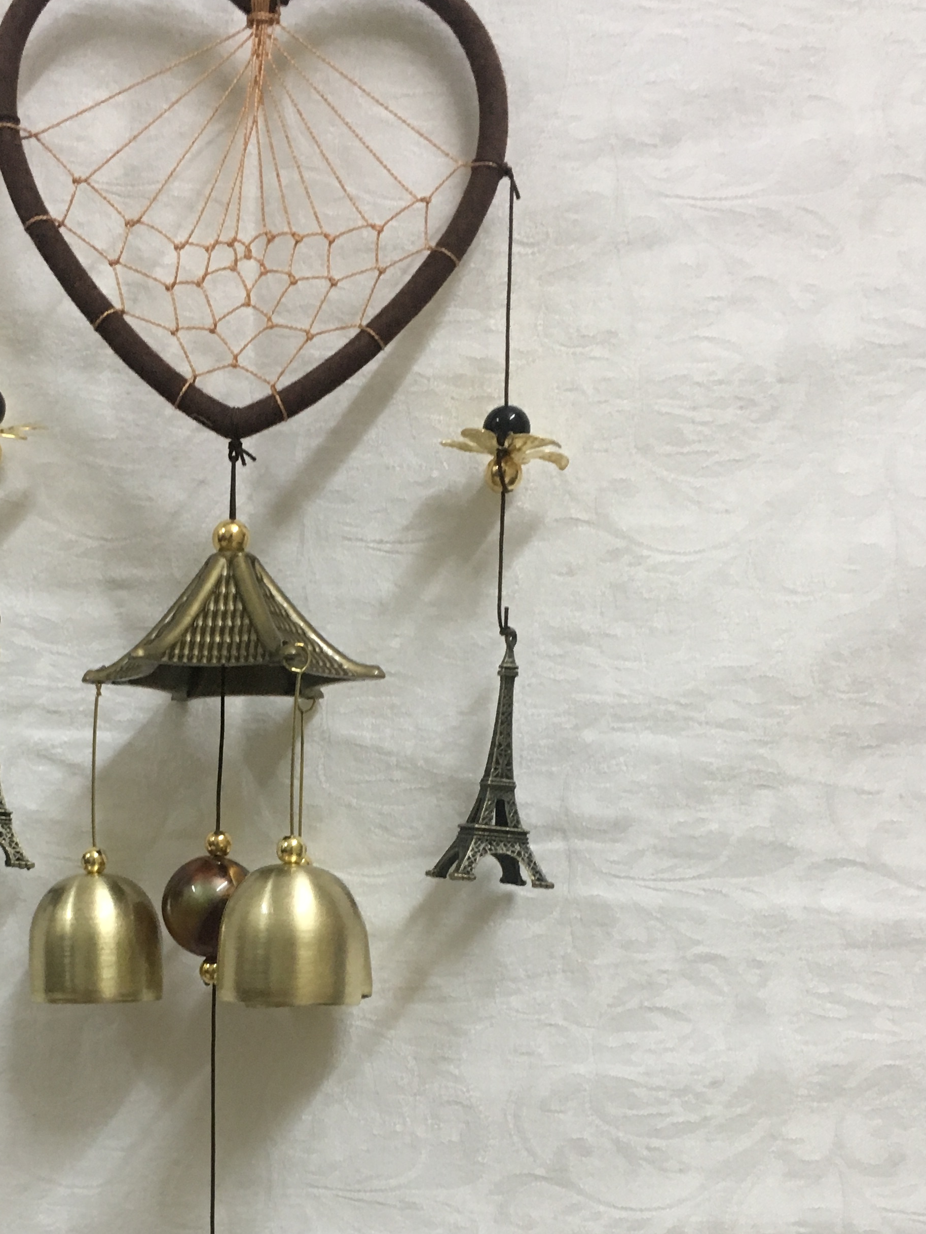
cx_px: 236
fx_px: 1712
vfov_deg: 38.8
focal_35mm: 48
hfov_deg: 29.8
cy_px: 894
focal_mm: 4.15
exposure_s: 1/33
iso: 125
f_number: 2.2
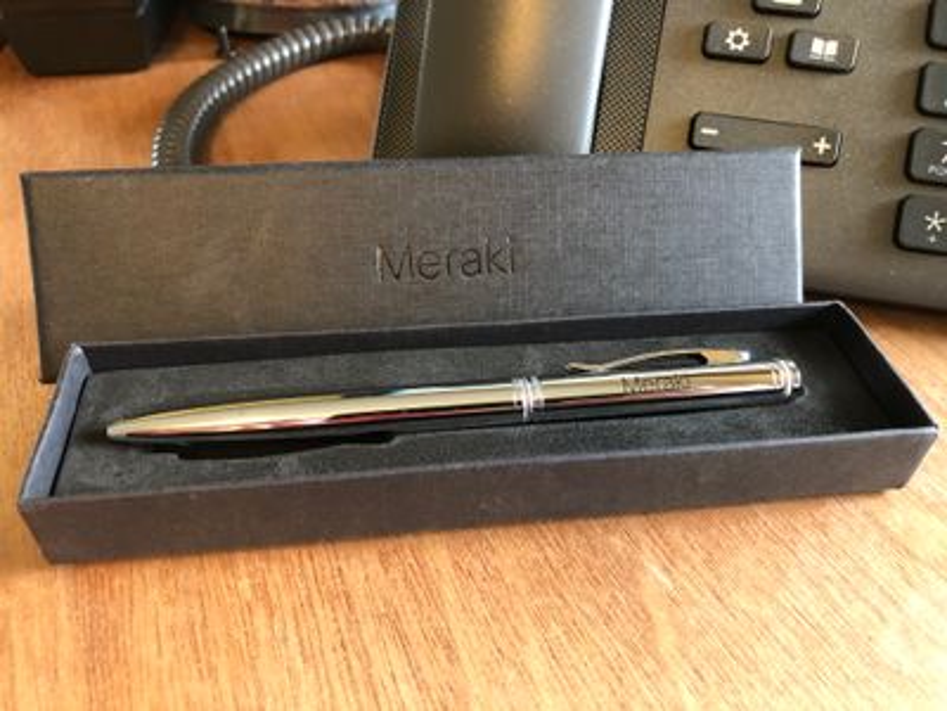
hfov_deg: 63.4
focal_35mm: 28
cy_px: 356
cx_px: 474
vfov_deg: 49.7
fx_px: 766
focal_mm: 3.99
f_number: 1.8
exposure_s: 1/13
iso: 100
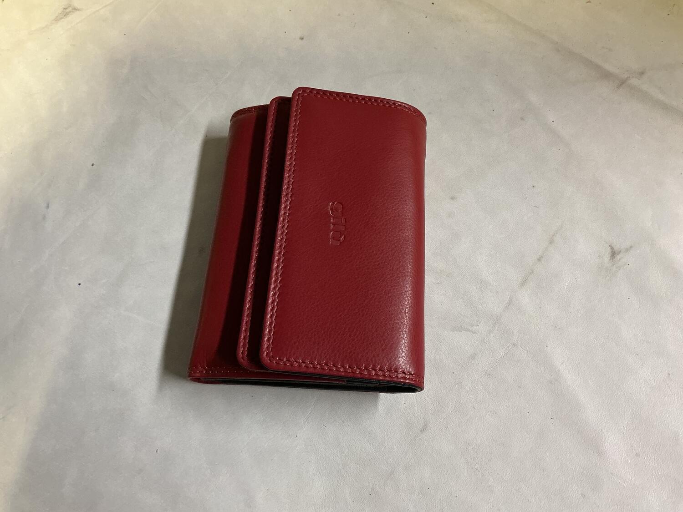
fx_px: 572
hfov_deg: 61.7
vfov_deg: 48.2
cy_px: 256
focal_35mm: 29
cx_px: 342
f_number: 1.8
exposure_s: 1/50
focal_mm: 3
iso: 125
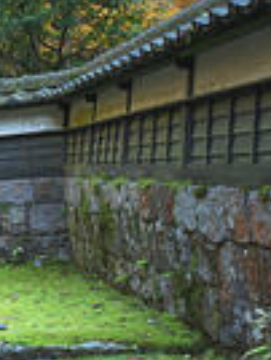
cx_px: -486
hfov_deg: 12.3
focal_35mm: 73
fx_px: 760
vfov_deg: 26.4
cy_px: 99
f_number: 10
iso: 125
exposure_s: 1/2.5
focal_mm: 17
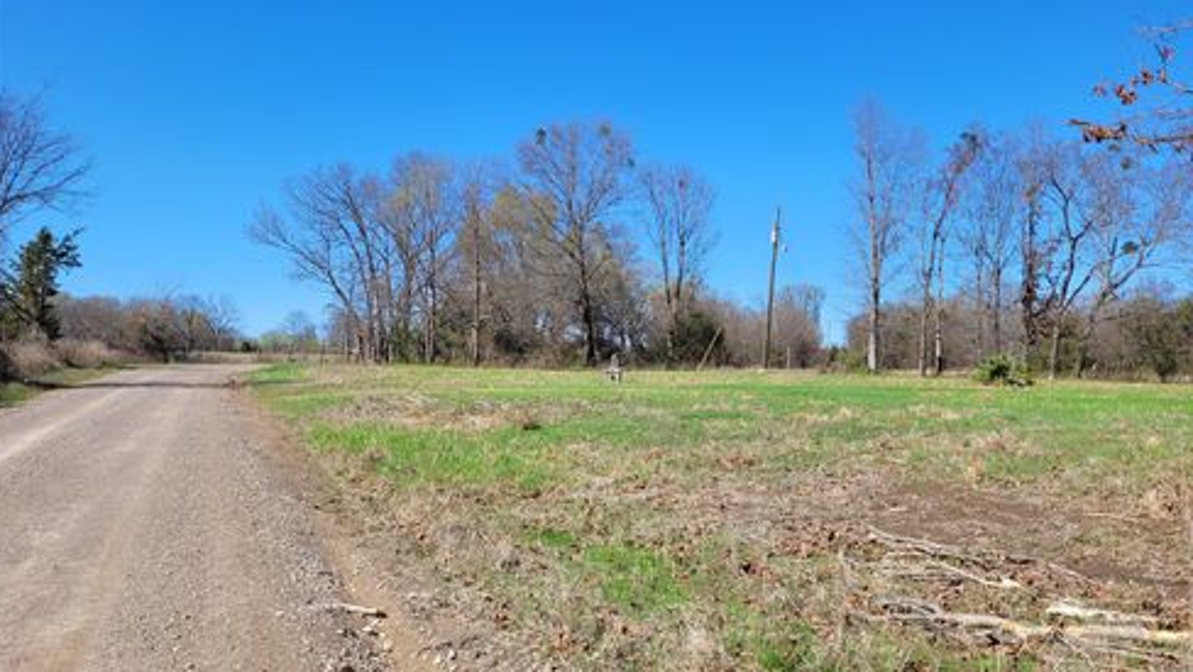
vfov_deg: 40.0
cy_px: 407
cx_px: 596
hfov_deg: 66.0
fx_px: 918
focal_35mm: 29
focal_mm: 5.4
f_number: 1.8
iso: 40
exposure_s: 1/1994
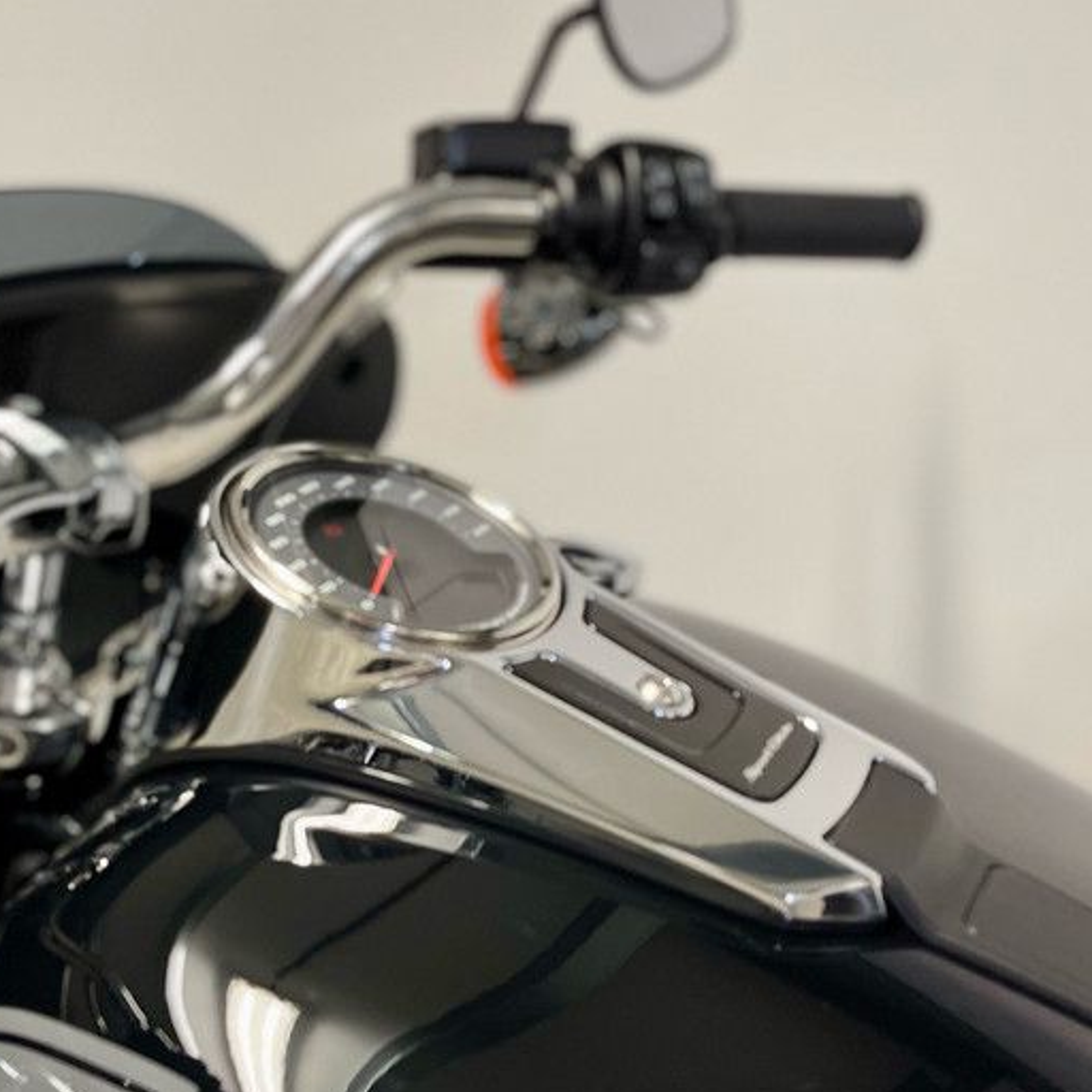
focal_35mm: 46
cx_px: 414
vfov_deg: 36.4
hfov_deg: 36.6
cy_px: 729
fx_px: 1642
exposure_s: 1/100
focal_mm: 5.1
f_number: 1.6
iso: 125
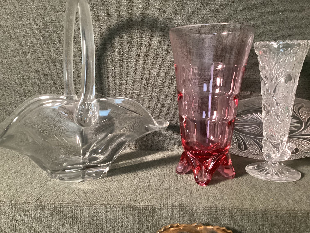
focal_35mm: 31
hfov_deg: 58.3
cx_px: 155
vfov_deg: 45.4
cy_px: 116
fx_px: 278
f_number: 2.4
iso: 400
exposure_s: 1/40
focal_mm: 3.3
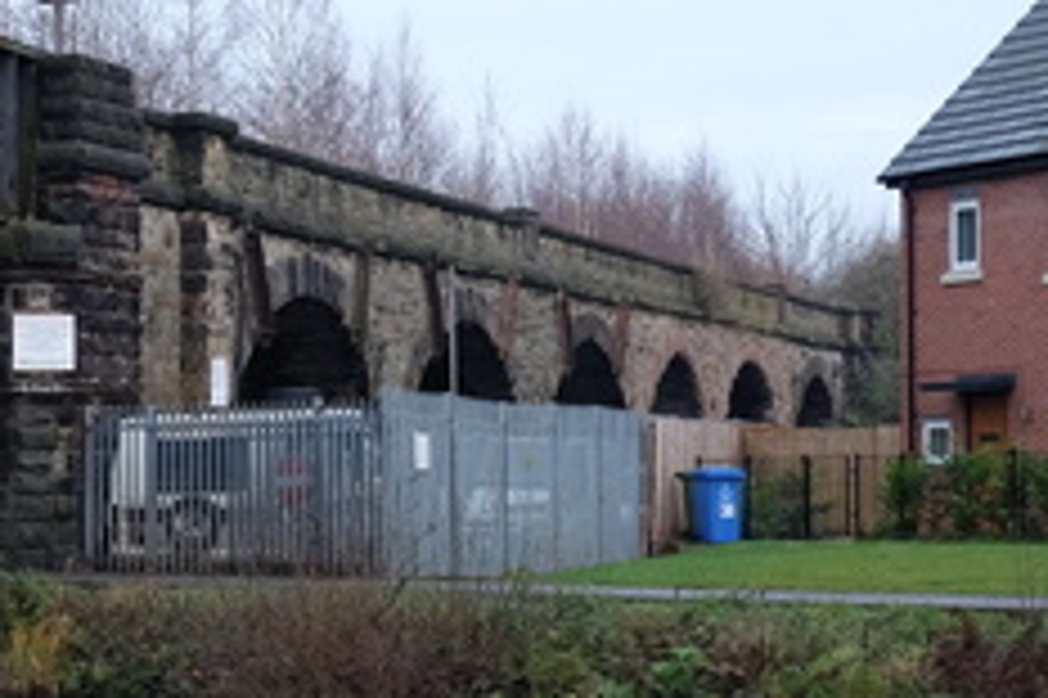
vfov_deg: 12.5
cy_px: 477
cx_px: -603
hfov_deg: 16.7
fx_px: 3171
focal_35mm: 109
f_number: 3.6
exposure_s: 1/60
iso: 200
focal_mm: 21.4
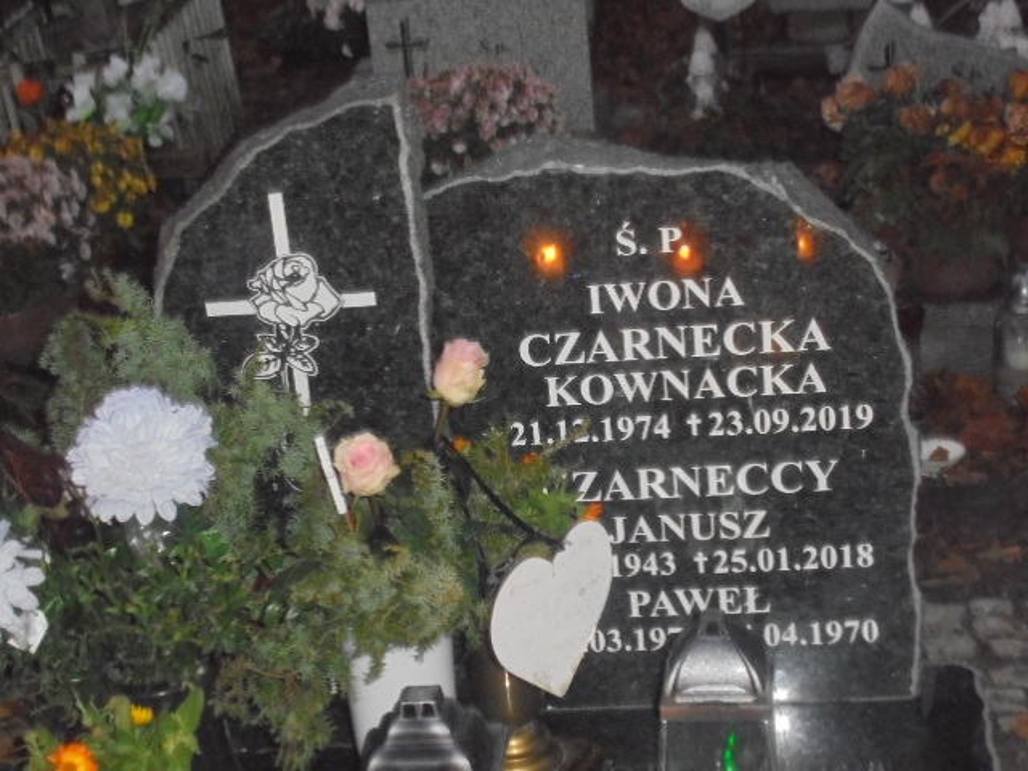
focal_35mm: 64
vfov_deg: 22.9
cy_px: 386
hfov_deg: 30.3
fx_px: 1901
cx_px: 514
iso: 800
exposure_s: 1/3
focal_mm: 11.5
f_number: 5.6
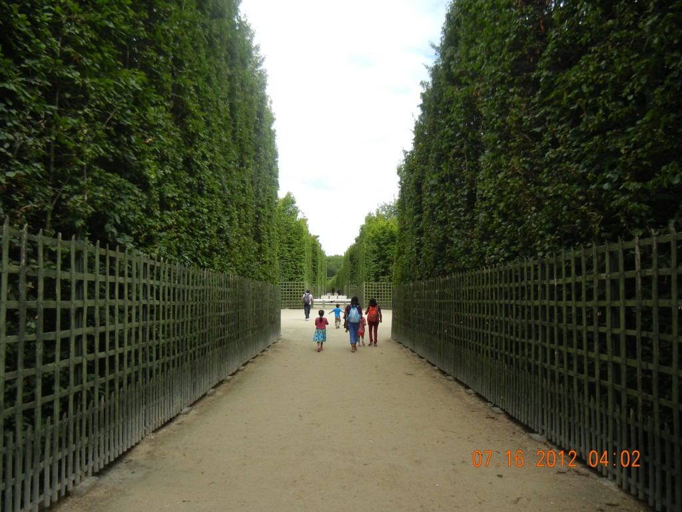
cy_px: 256
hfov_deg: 60.0
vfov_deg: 46.8
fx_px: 591
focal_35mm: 30
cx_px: 341
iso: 160
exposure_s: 1/650
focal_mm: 5.4
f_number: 3.5
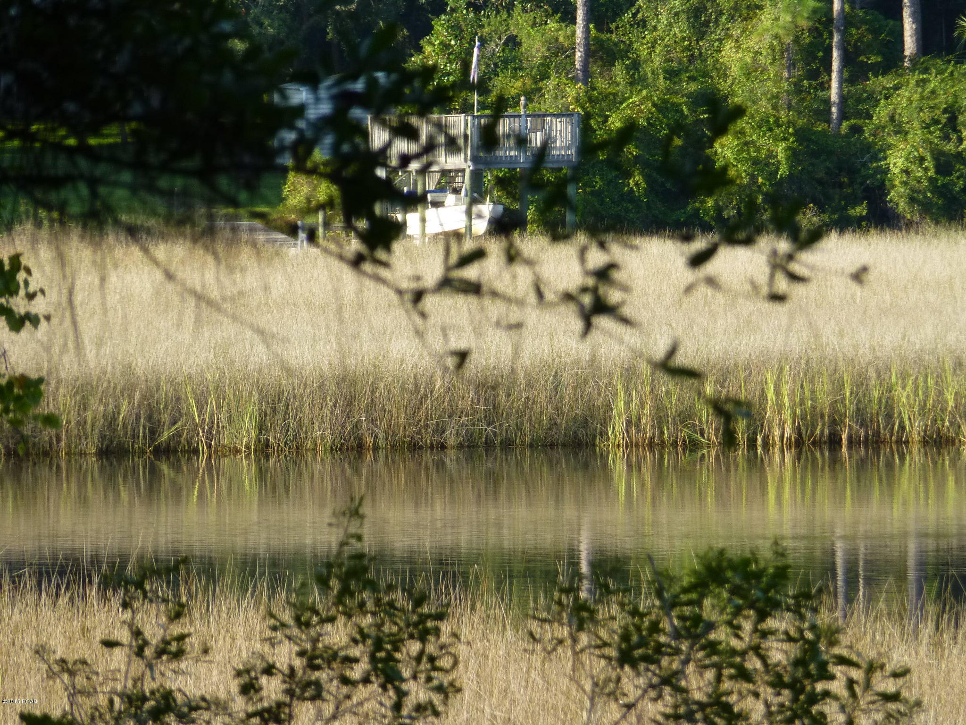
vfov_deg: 3.1
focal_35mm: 480
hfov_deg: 4.1
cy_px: 362
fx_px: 13395
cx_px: 483
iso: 160
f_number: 6.4
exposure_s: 1/125
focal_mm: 86
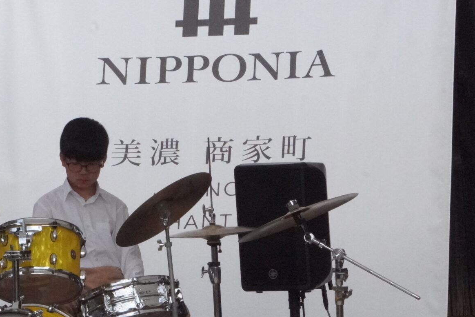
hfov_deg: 5.6
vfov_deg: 3.7
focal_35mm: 369
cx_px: 138
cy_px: 161
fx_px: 4866
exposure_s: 1/4000
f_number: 22
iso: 16000
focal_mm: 149
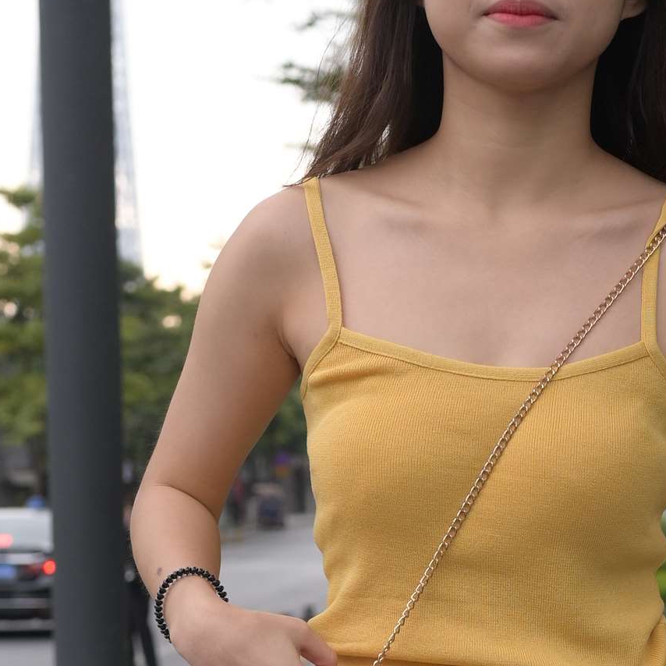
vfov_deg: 12.2
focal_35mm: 141
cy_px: 736
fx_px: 3069
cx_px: 524
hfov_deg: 12.3
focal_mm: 35
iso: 400
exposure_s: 1/800
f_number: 4
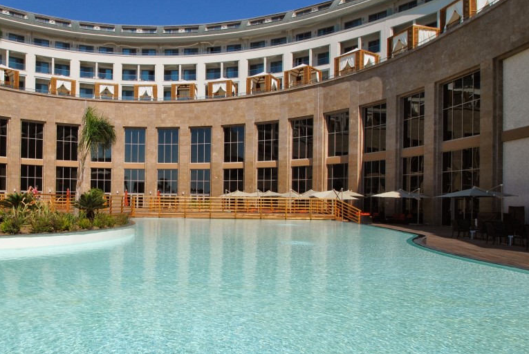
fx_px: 397
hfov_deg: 65.2
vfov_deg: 47.9
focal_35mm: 27
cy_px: 202
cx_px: 168
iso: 100
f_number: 9
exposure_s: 1/400
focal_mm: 12
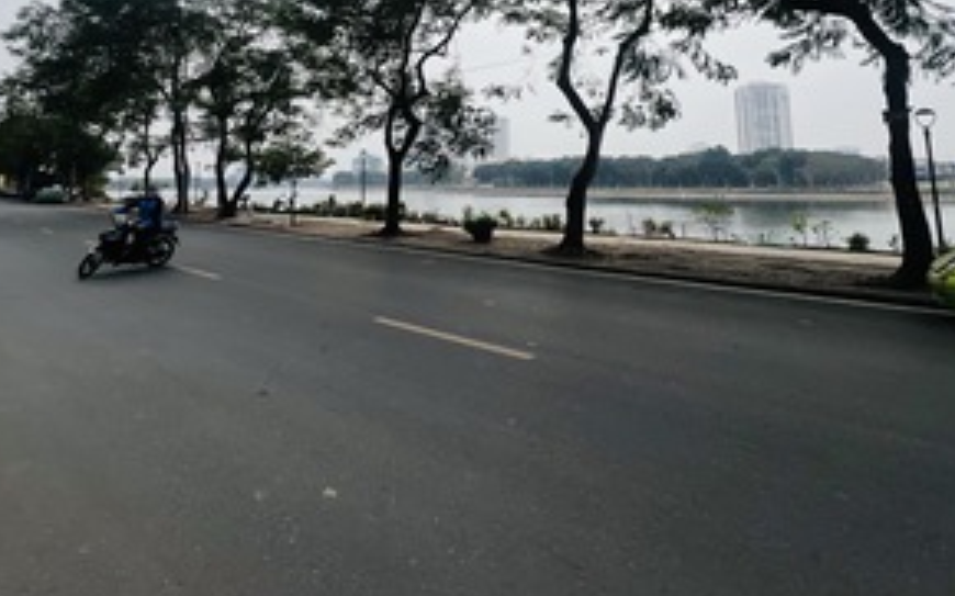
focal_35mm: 19
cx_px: 448
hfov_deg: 87.9
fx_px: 494
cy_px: 115
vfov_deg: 57.3
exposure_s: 1/488
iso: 32
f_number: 1.8
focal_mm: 1.57
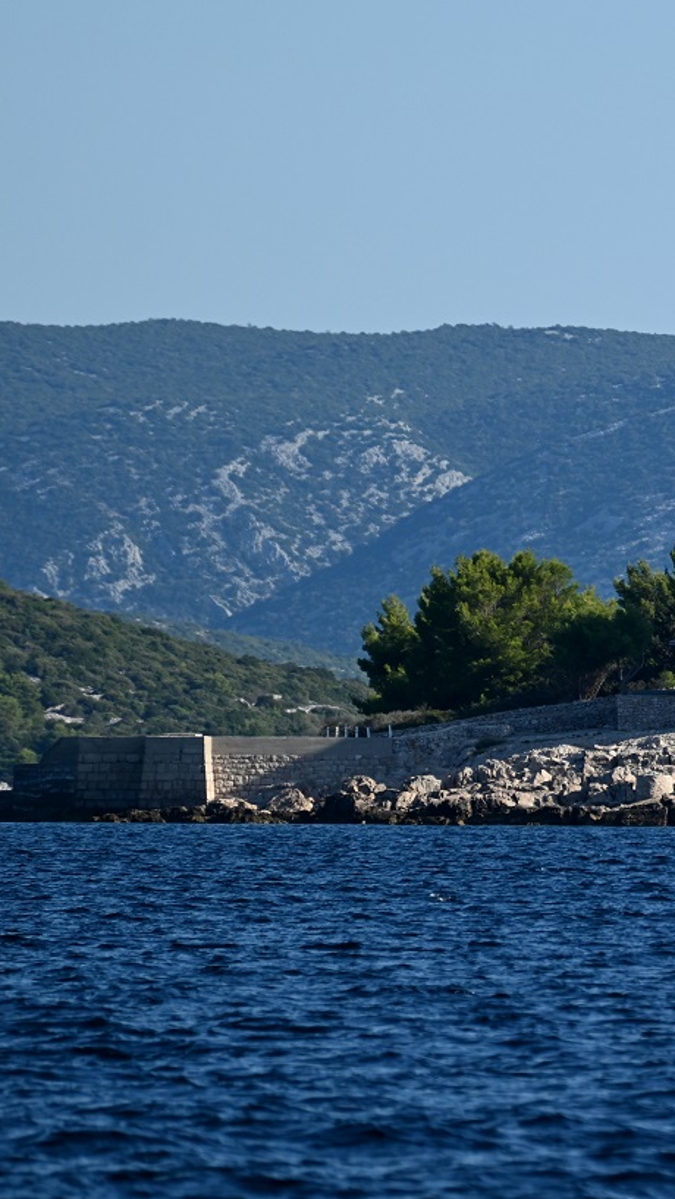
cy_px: 568
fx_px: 16518
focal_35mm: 519
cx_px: 1048
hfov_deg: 2.3
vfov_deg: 4.2
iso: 200
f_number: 5.6
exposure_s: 1/1000
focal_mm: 270
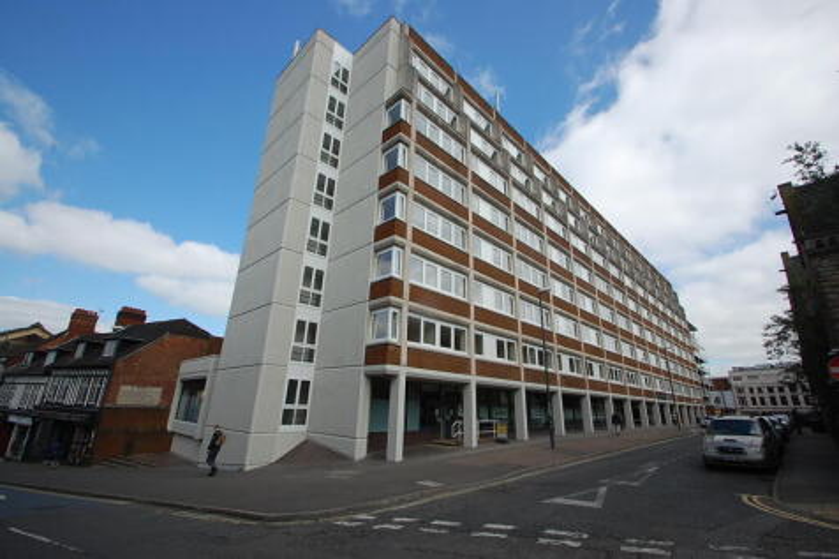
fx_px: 349
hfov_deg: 100.4
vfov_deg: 77.3
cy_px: 280
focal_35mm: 15
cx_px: 420
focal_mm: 10
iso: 200
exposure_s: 1/320
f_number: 9
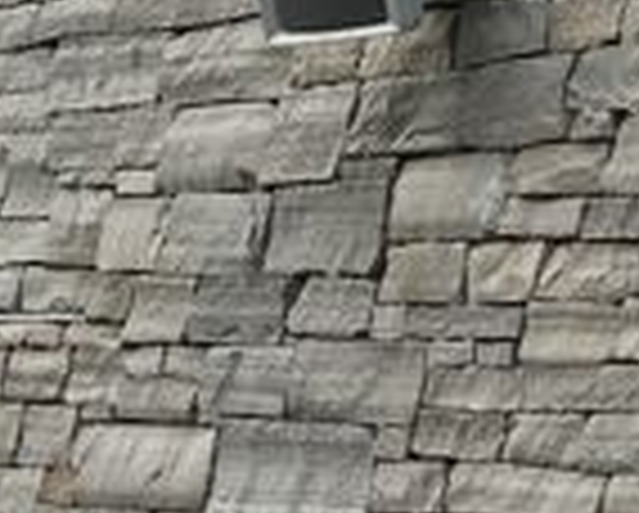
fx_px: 3390
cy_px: -774
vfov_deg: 7.9
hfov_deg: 10.2
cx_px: 1102
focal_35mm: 179
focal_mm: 4.15
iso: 25
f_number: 2.2
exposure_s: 1/1183
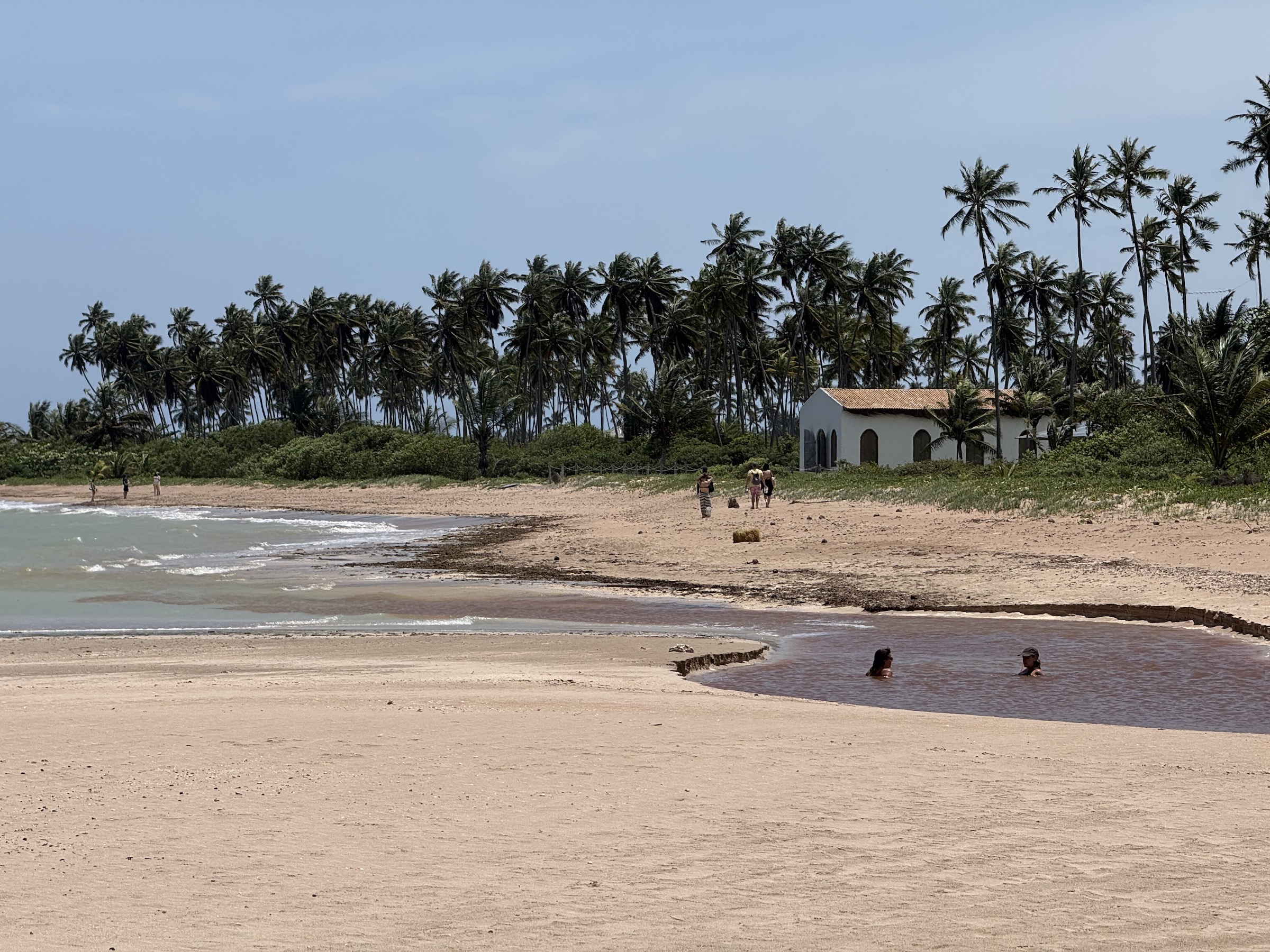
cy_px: 476
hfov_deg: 16.4
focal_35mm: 120
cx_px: 635
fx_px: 4403
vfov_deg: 12.3
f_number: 2.8
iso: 50
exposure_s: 1/3195
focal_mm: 15.66
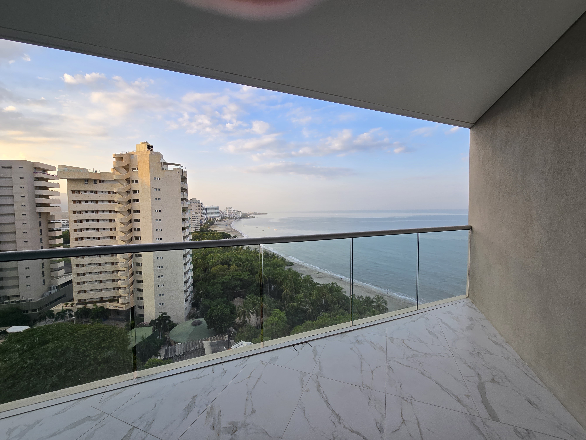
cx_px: 293
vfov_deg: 89.9
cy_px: 220
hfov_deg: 106.2
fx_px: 220
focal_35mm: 13
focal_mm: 2.2
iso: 50
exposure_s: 1/507
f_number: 2.2
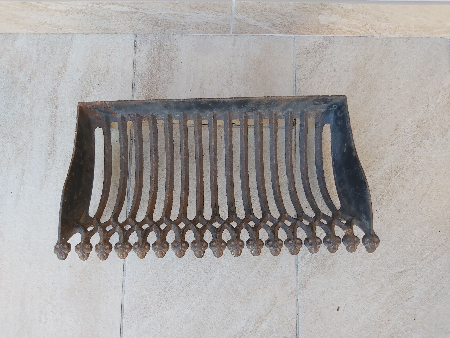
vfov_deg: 53.1
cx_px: 225
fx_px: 338
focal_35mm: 26
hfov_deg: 67.3
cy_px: 169
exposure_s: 1/100
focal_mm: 3.92
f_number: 1.7
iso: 80
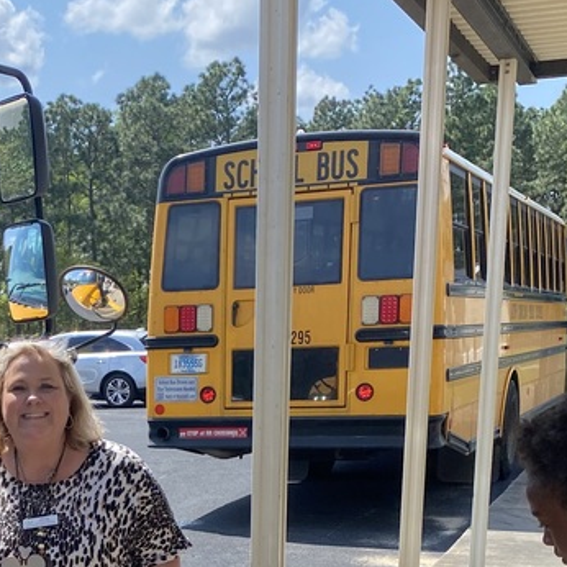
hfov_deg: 24.6
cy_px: 626
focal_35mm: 68
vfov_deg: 23.7
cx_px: 52
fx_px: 1260
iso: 32
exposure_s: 1/1701
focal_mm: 4.25
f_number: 1.8
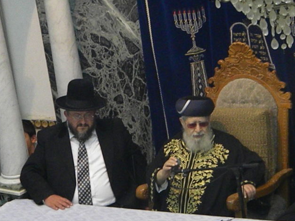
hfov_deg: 11.6
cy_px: 178
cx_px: 143
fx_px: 1458
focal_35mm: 171
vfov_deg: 8.7
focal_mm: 19
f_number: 4.7
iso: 1016
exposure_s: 1/62.8
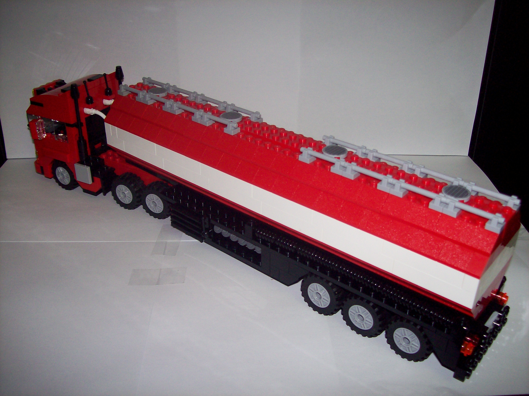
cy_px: 198
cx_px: 264
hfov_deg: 51.4
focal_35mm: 36
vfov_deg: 39.6
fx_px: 550
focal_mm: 6
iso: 80
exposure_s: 1/64
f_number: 2.7
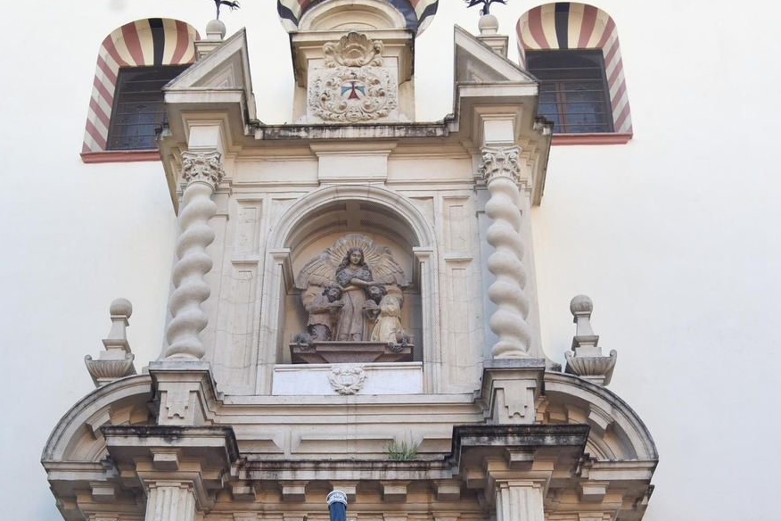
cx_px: 339
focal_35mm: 53
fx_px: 1150
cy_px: 402
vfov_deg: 25.2
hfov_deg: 37.5
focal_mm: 29
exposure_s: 1/125
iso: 320
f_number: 7.1
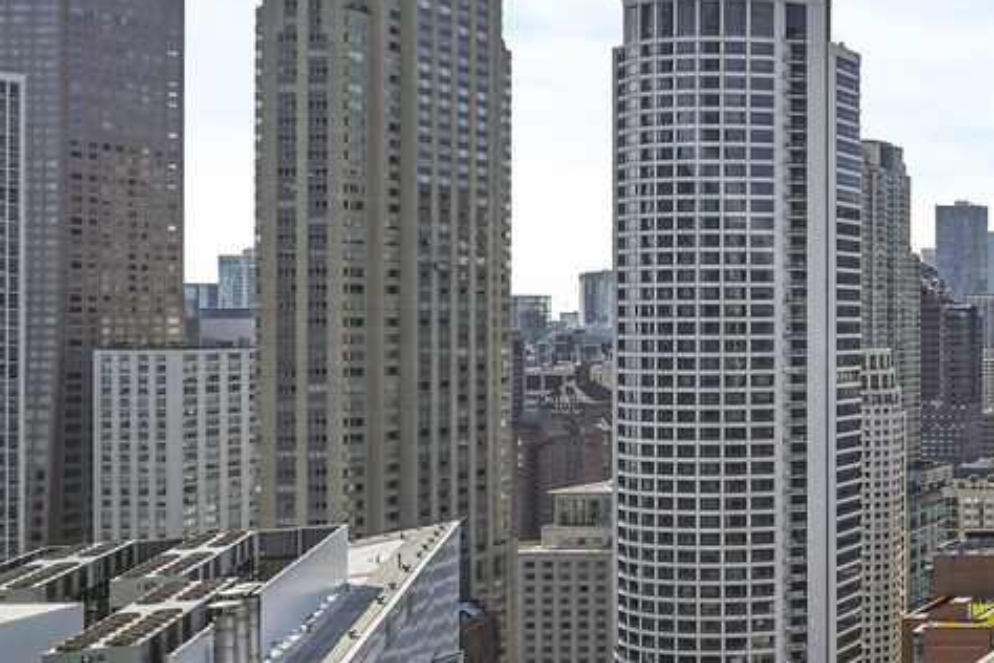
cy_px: 218
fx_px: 1132
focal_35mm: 41
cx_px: 1511
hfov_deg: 28.6
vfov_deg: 32.3
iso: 100
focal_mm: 12
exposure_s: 1/160
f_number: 10
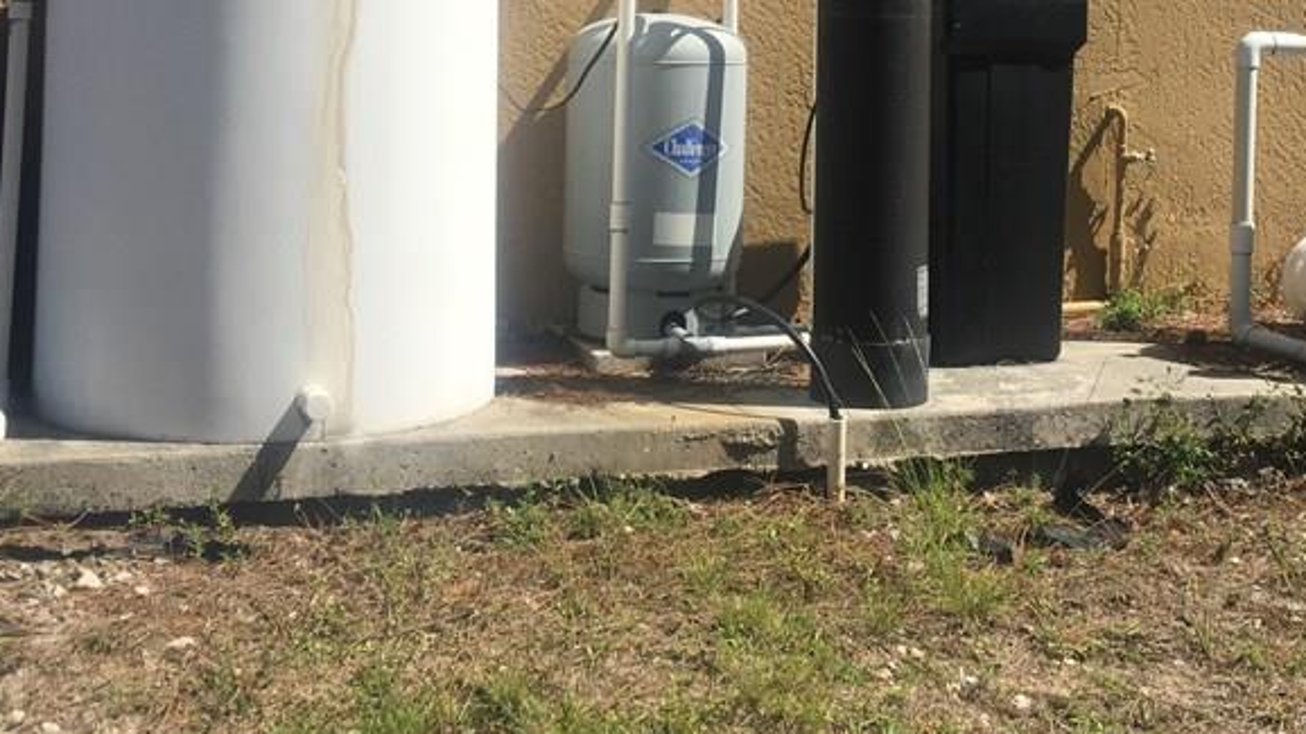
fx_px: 1939
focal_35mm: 56
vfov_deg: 20.9
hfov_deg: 37.2
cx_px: 707
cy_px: 36
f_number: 2.2
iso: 25
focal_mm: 4.15
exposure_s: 1/1451
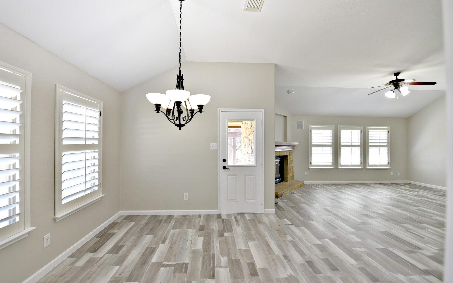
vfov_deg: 74.8
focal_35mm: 15
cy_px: 143
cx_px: 218
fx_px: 185
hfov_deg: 101.4
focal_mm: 14
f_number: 4.5
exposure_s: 1/80
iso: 400
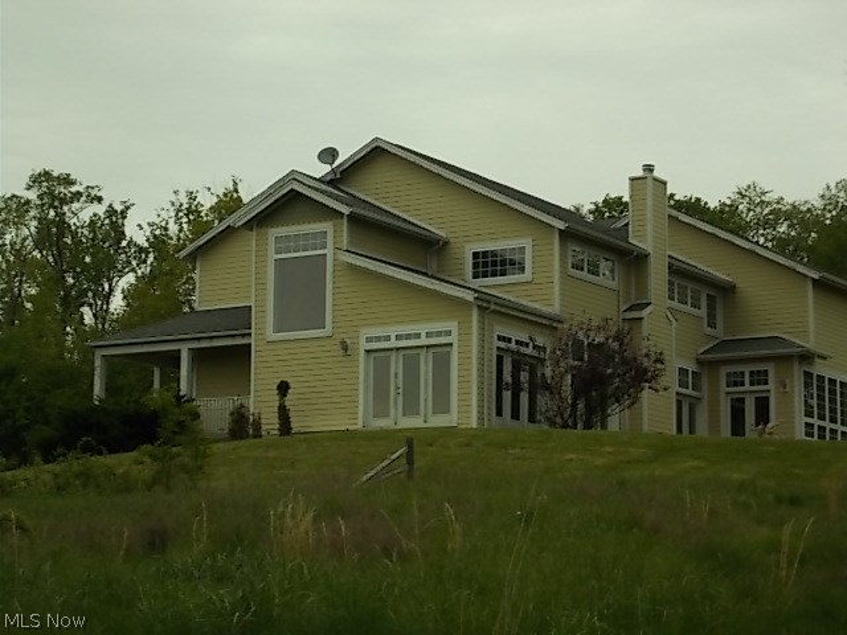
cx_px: 424
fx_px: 2104
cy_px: 318
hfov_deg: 22.8
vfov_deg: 17.2
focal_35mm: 86
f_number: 6.3
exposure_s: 1/80
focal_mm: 15.4
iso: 80
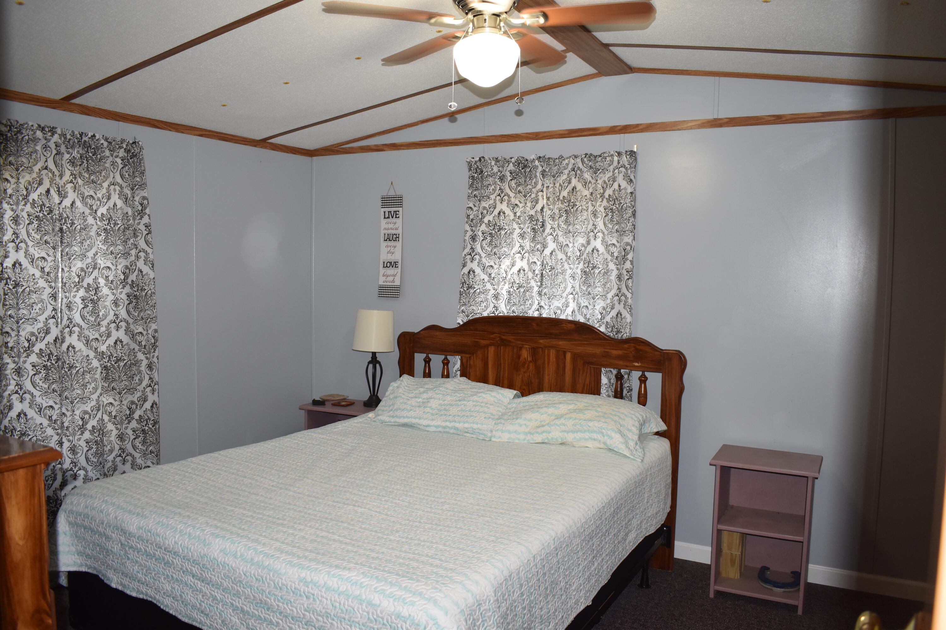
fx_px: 709
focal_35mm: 27
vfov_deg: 47.9
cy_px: 315
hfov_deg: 67.4
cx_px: 473
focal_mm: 18
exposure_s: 1/80
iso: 800
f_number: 4.5
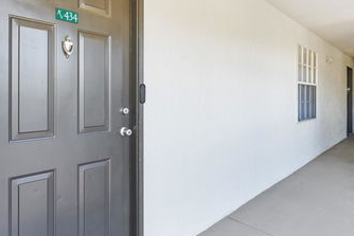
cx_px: 163
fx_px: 238
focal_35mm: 24
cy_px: 105
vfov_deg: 52.8
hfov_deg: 73.3
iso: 400
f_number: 13
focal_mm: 16.8
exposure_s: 1/2
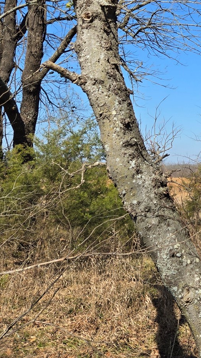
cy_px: 51
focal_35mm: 56
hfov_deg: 19.0
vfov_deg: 35.5
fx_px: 531
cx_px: 296
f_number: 1.8
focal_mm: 5.4
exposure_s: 1/1623
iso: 25
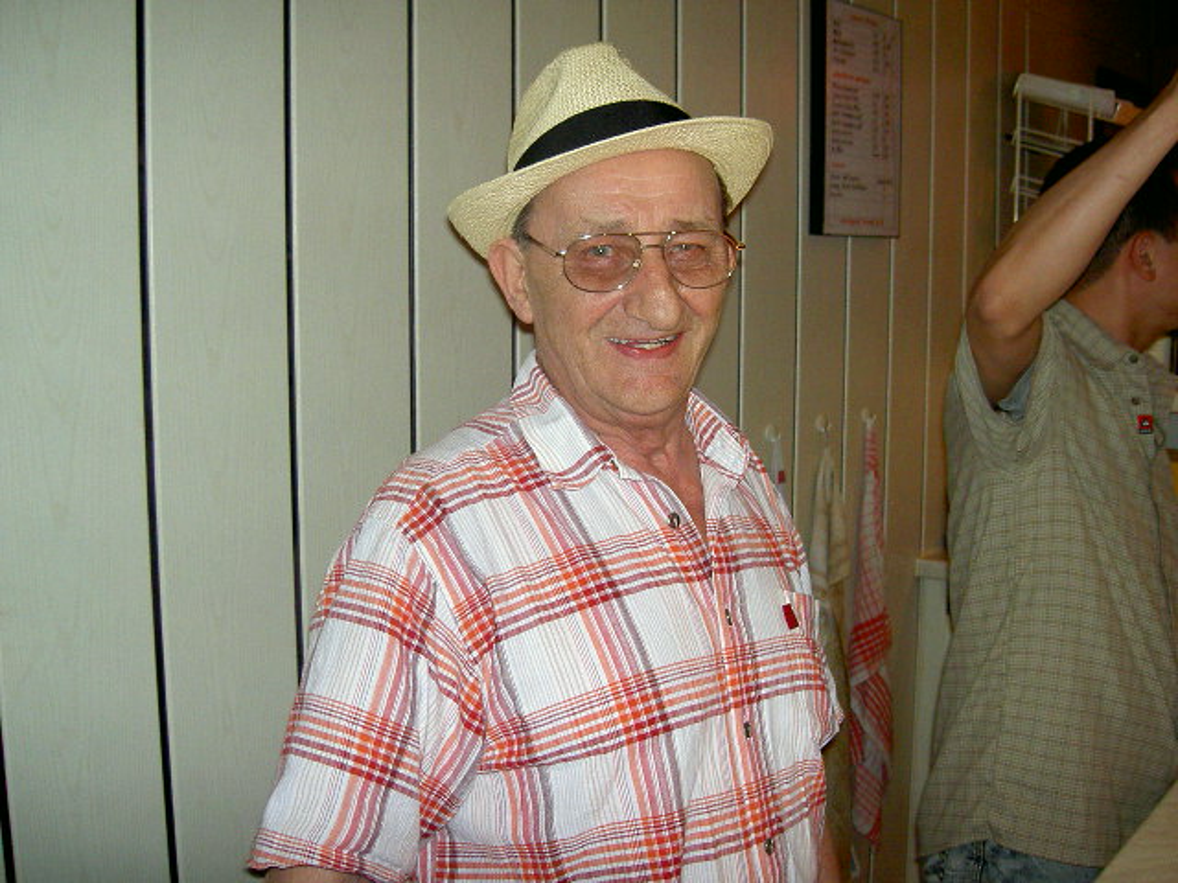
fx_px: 1327
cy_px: 442
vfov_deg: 36.8
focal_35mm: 39
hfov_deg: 47.9
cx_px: 589
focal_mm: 8
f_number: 2.8
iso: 100
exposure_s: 1/59.5
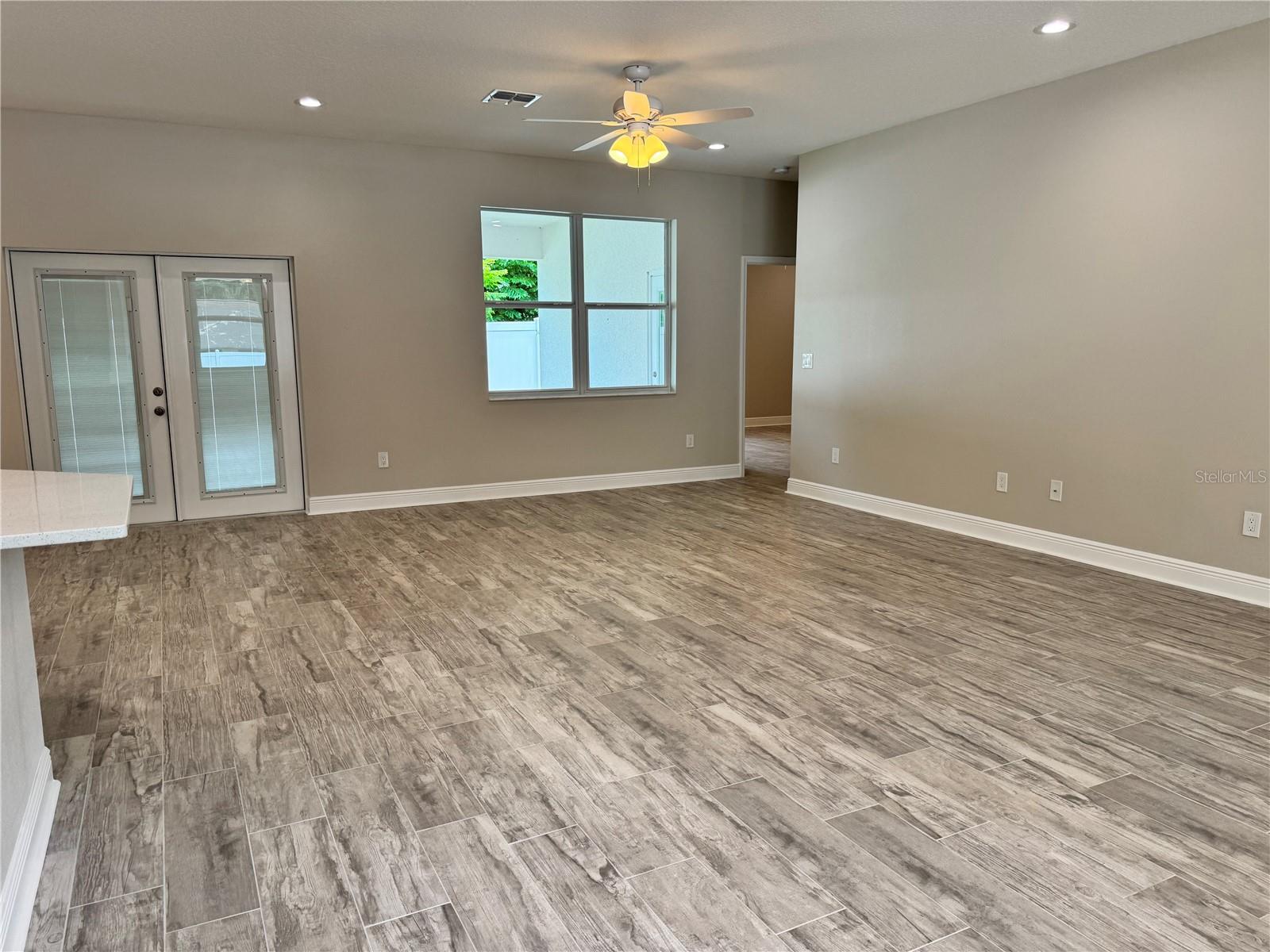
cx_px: 635
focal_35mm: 24
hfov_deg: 71.6
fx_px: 881
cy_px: 476
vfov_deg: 56.8
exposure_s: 1/177
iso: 80
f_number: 1.78
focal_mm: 6.76
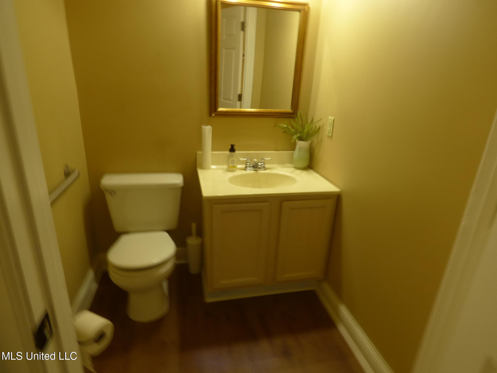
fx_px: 287
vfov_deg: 66.0
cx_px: 248
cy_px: 186
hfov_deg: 81.7
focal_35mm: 20
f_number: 6.3
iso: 100
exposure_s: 1/4
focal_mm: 3.58
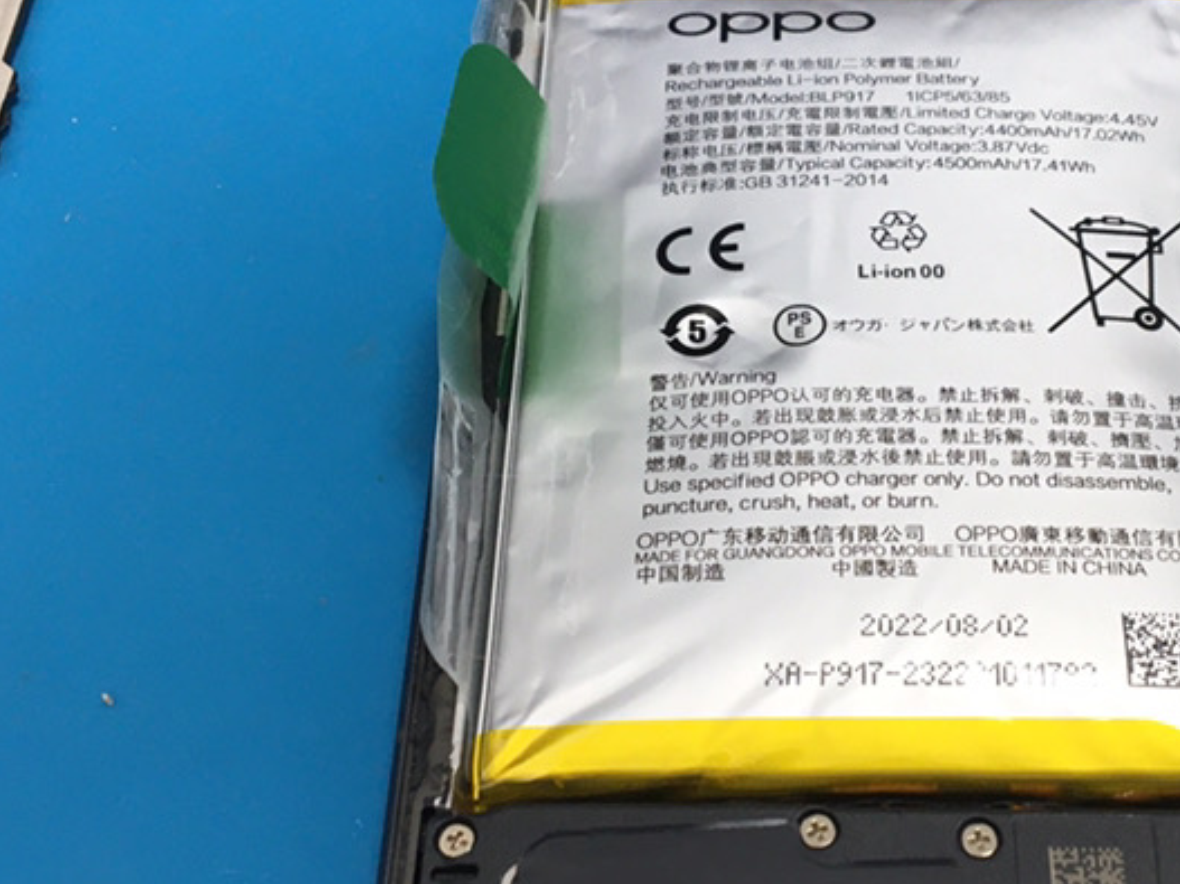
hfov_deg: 29.2
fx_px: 2249
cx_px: 781
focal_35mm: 66
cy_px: 389
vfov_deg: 22.2
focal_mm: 4.15
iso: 32
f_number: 2.2
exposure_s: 1/40
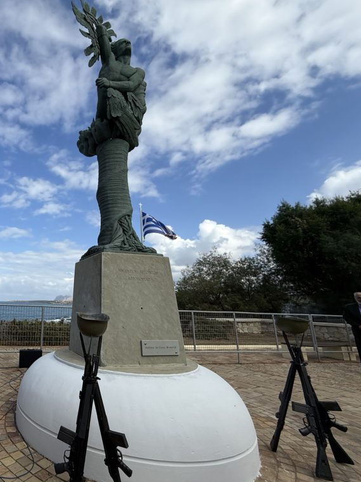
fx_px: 264
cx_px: 40
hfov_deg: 59.1
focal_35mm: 19
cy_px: 245
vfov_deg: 84.7
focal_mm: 2.22
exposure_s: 1/2165
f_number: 2.2
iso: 50
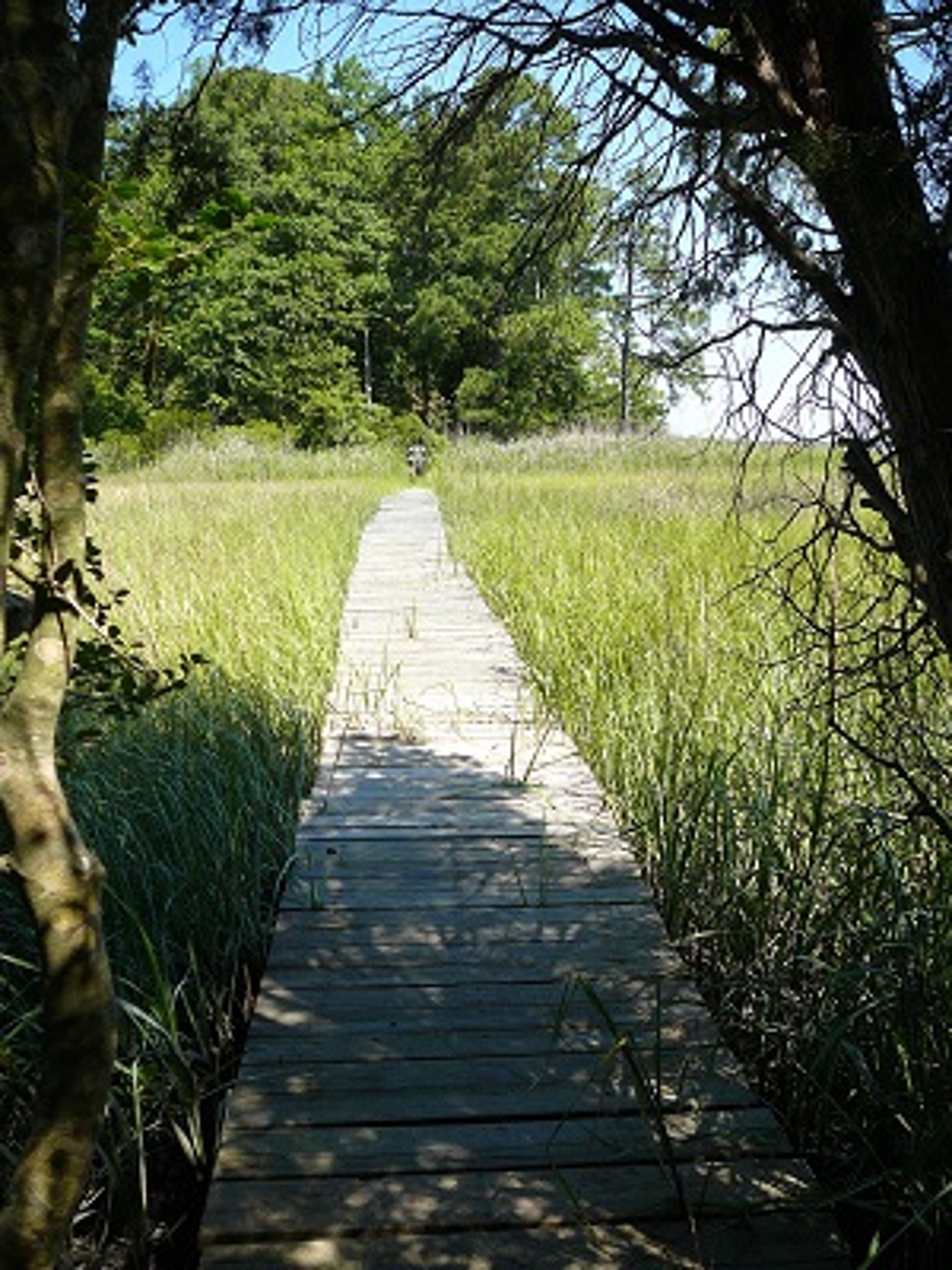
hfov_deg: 40.7
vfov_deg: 52.6
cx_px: 476
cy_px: 635
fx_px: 1283
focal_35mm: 35
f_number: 2.8
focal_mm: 5.2
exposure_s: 1/500
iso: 80
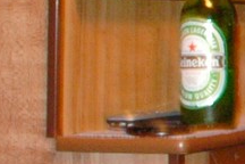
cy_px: -82
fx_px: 1279
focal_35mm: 188
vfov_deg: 7.2
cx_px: 516
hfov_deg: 10.0
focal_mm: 18
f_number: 7.1
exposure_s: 2
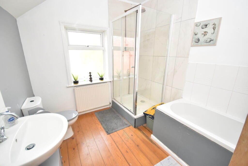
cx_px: 124
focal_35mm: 15
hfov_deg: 100.4
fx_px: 103
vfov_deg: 77.3
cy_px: 83
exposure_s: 1/200
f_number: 5
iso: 800
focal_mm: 10
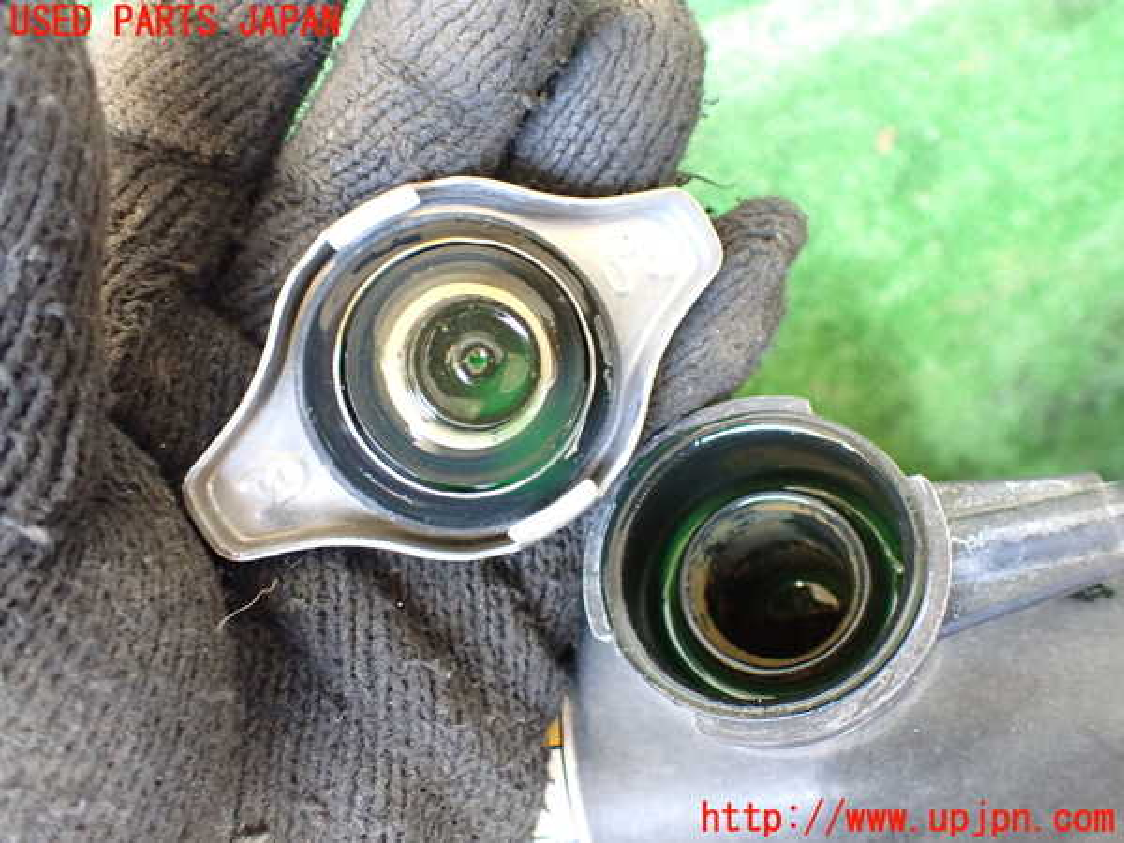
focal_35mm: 30
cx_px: 562
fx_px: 974
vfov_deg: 46.8
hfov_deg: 60.0
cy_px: 422
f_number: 2.3
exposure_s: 1/50
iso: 800
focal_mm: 5.4
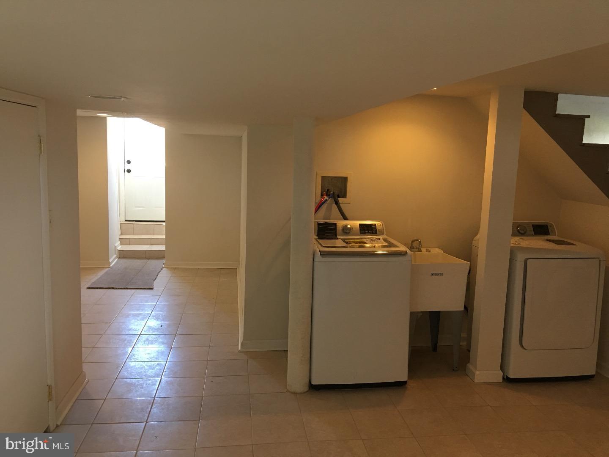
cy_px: 228
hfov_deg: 61.7
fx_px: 510
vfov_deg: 48.2
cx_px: 304
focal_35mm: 29
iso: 40
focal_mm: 4.15
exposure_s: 1/15
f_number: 2.2
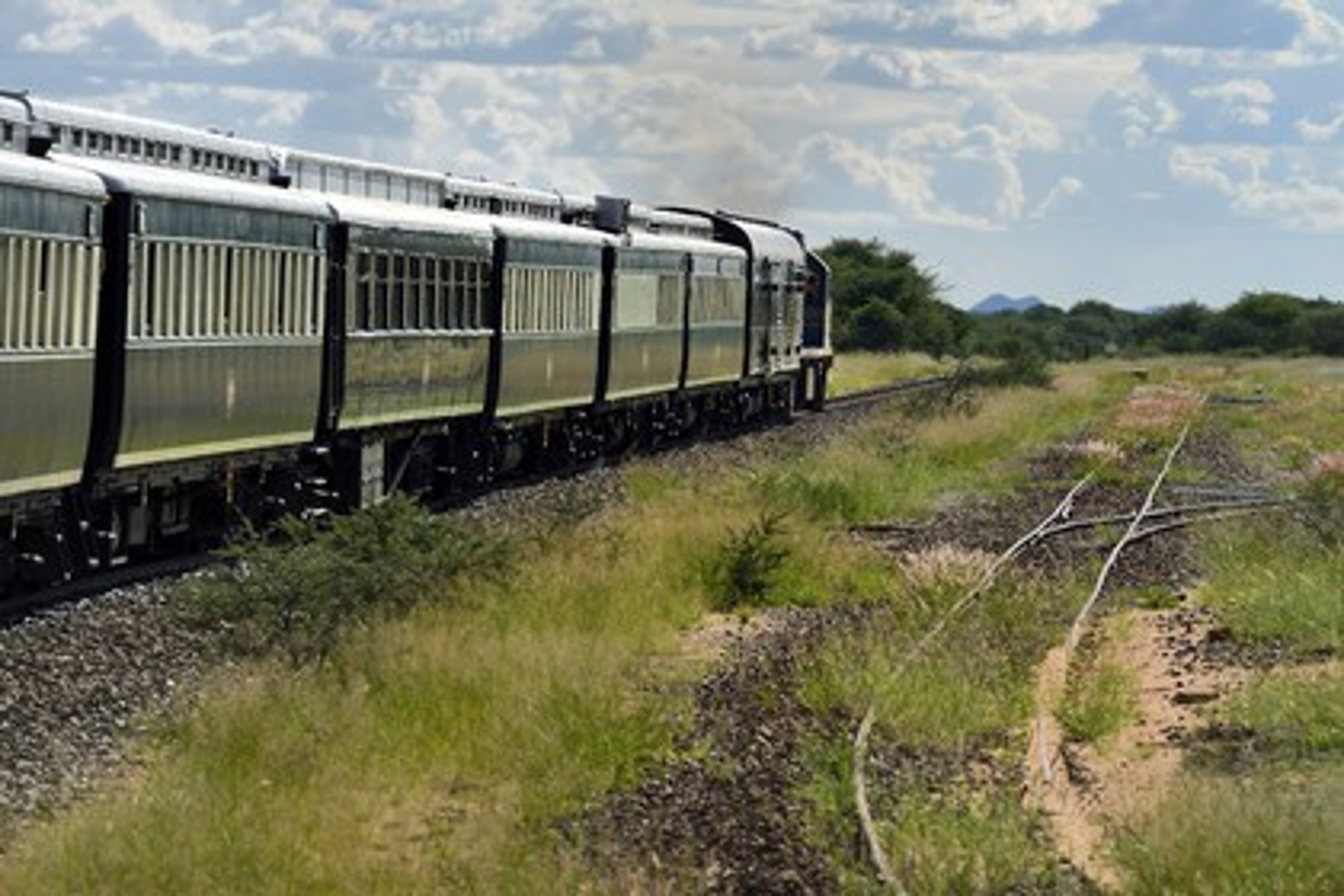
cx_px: 672
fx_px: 7466
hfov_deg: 10.3
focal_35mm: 200
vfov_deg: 6.9
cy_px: 448
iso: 200
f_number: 9
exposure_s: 1/800
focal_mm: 200
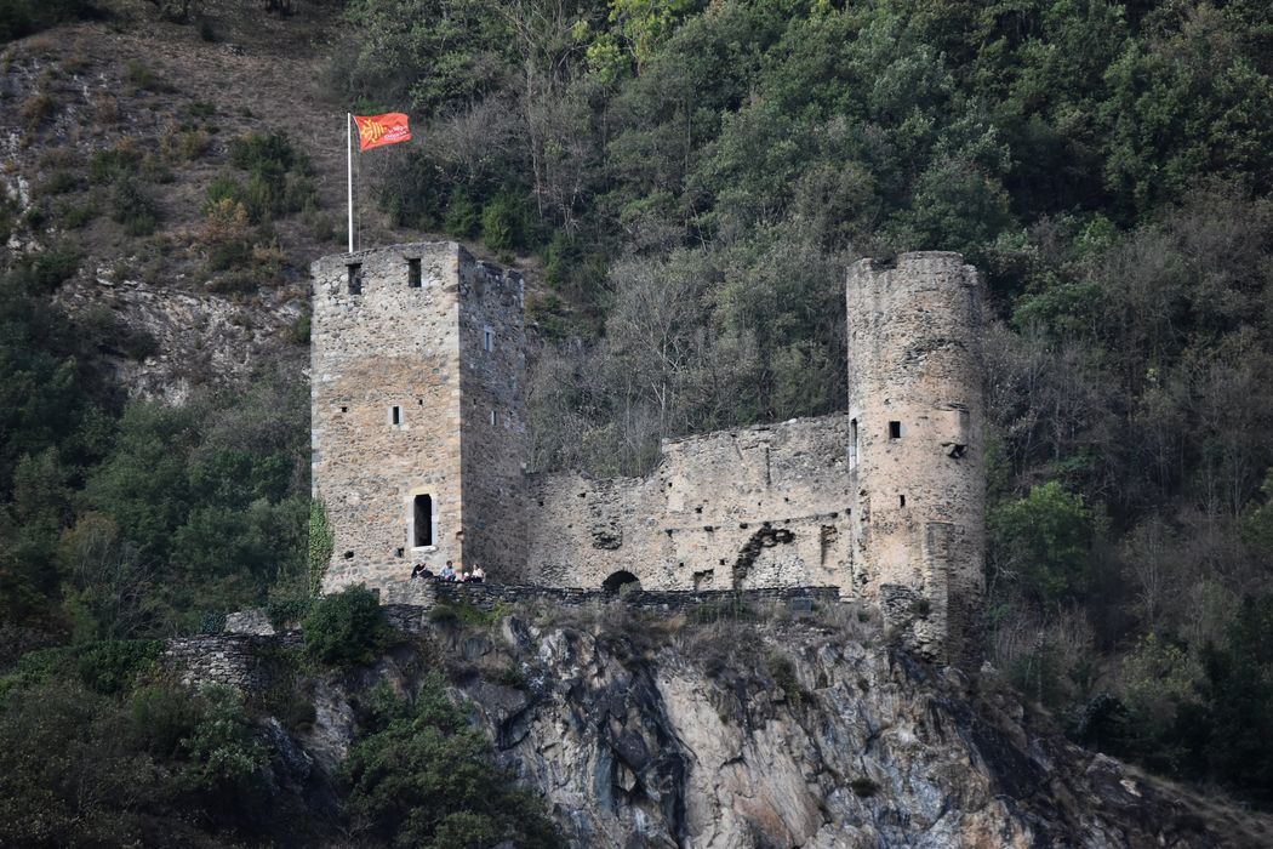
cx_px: 636
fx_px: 8751
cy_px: 424
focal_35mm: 248
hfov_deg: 8.3
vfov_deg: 5.6
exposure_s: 1/800
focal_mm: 165
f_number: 5.3
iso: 800
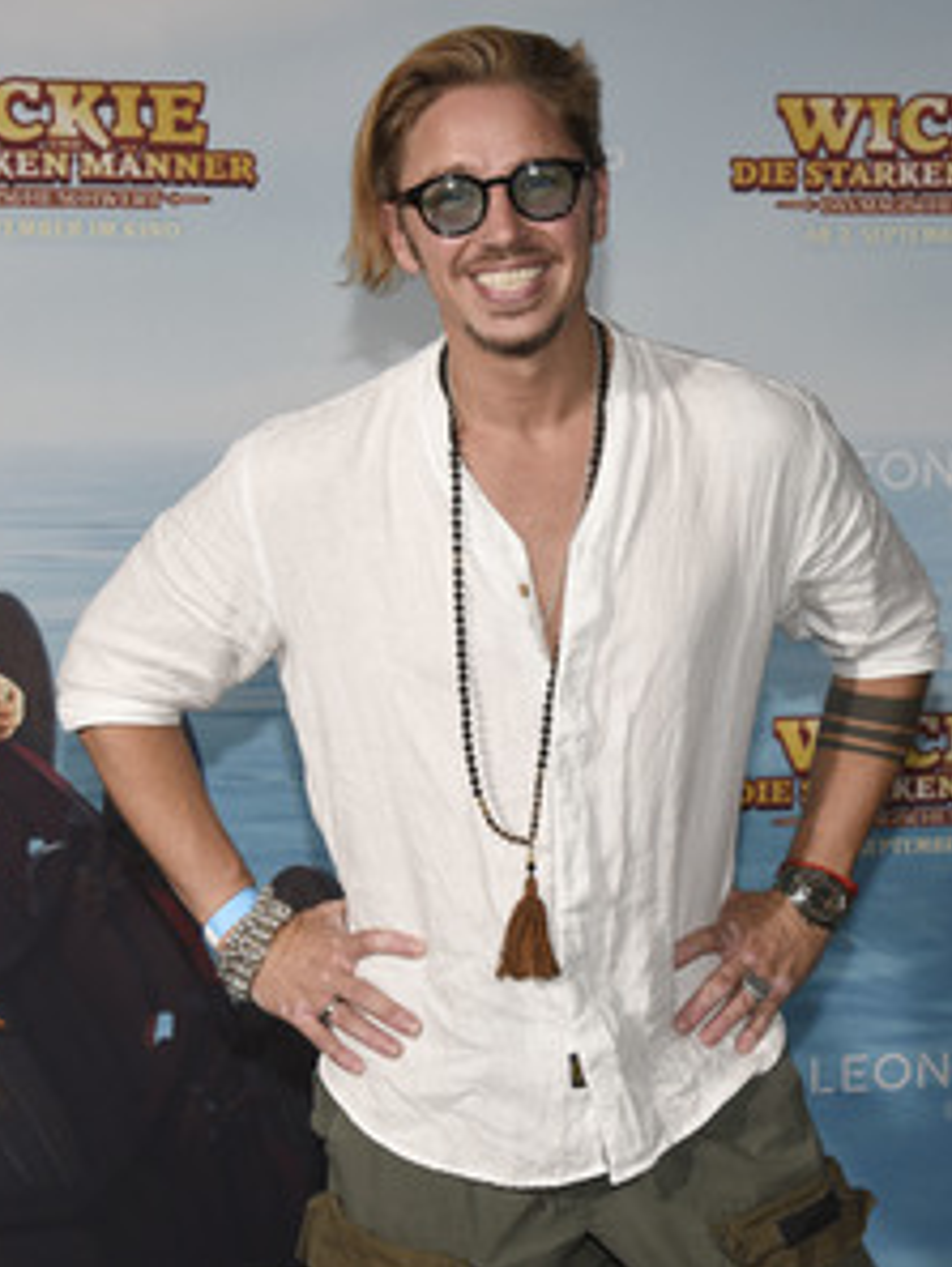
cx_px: 523
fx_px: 2565
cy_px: 636
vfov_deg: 27.8
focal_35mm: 70
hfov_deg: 21.0
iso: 1000
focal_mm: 48
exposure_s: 1/125
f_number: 6.3
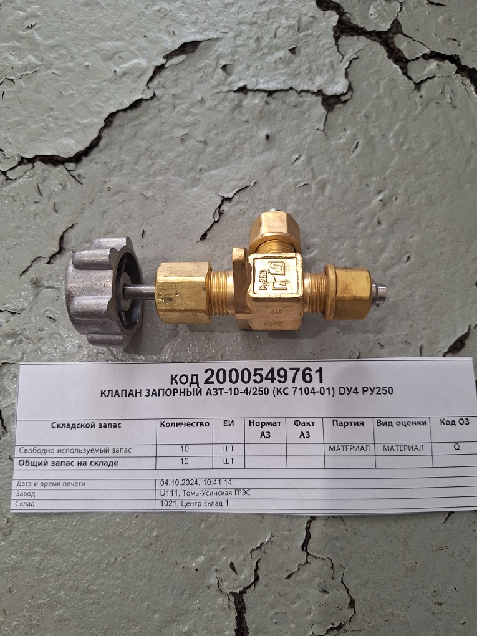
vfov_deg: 73.9
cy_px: 318
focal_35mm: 23
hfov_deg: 58.9
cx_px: 238
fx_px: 423
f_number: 1.8
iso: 160
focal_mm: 5.54
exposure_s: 1/50
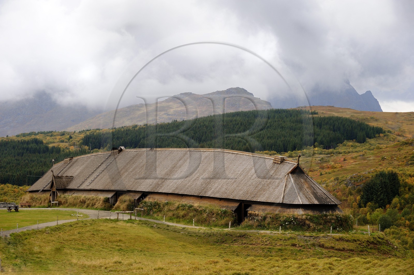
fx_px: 1206
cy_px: 138
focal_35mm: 105
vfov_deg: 13.0
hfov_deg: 19.5
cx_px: 207
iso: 400
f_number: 7.1
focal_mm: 105
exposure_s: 1/320
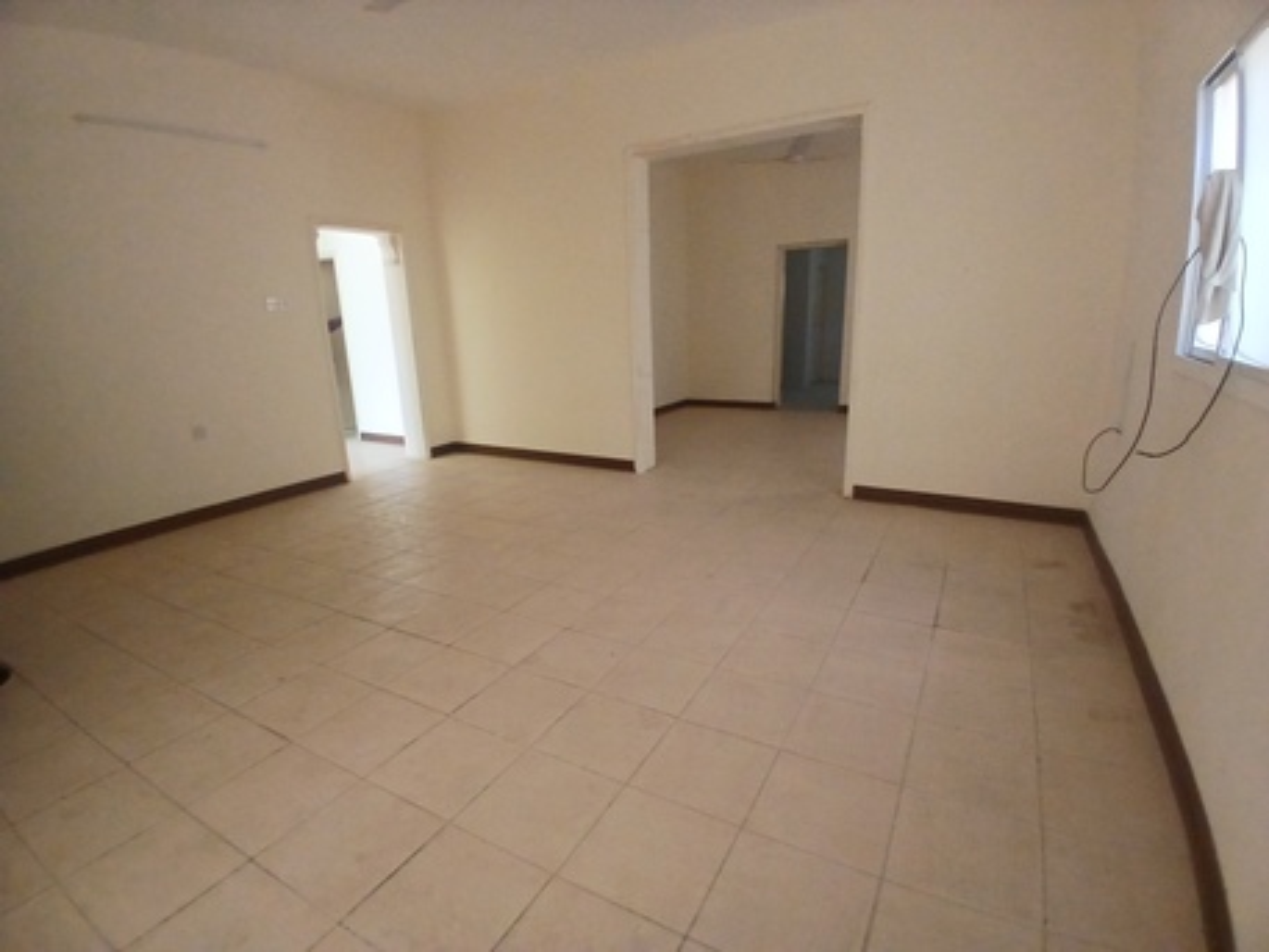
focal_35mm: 17
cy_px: 476
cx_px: 634
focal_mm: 1.4
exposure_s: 1/33.3
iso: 200
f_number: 2.2
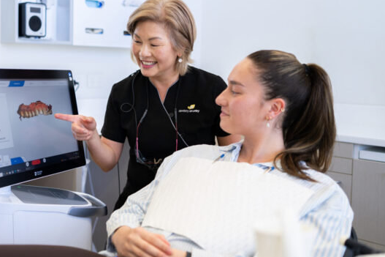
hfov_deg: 38.1
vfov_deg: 26.4
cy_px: 104
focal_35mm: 51
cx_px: 107
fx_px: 545
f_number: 2
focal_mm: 35
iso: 250
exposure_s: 1/250
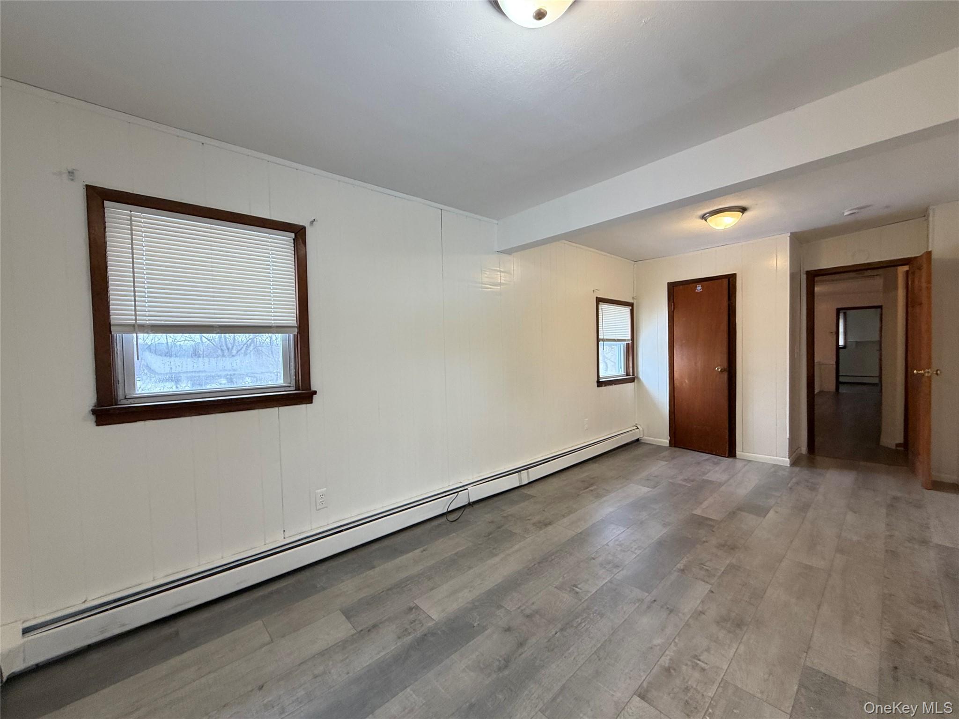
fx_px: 388
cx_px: 480
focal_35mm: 14
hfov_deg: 102.1
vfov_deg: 85.7
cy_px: 360
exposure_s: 1/60
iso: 200
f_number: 2.2
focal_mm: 2.22
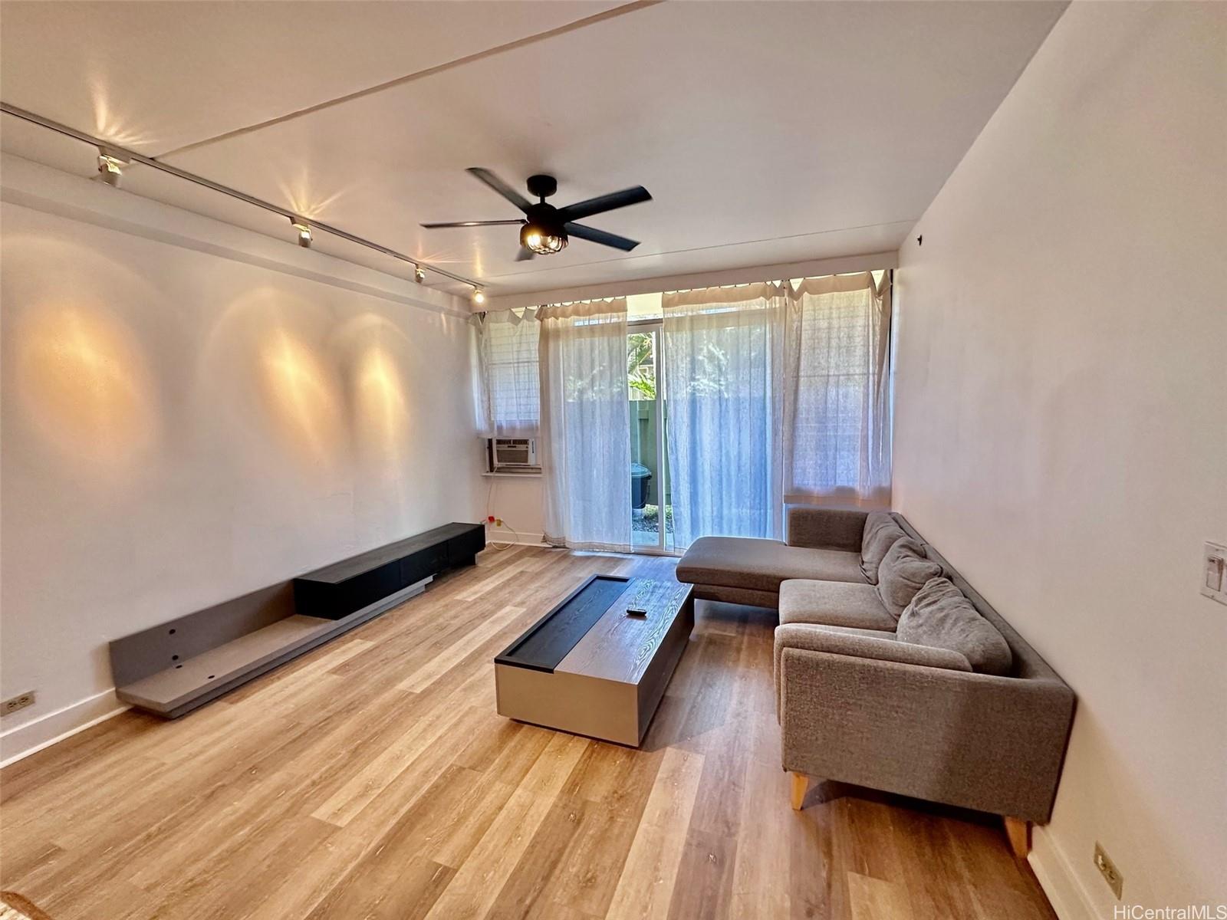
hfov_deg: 102.1
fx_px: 496
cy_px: 460
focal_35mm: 14
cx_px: 614
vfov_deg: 85.7
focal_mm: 2.22
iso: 320
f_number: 2.2
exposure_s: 1/120
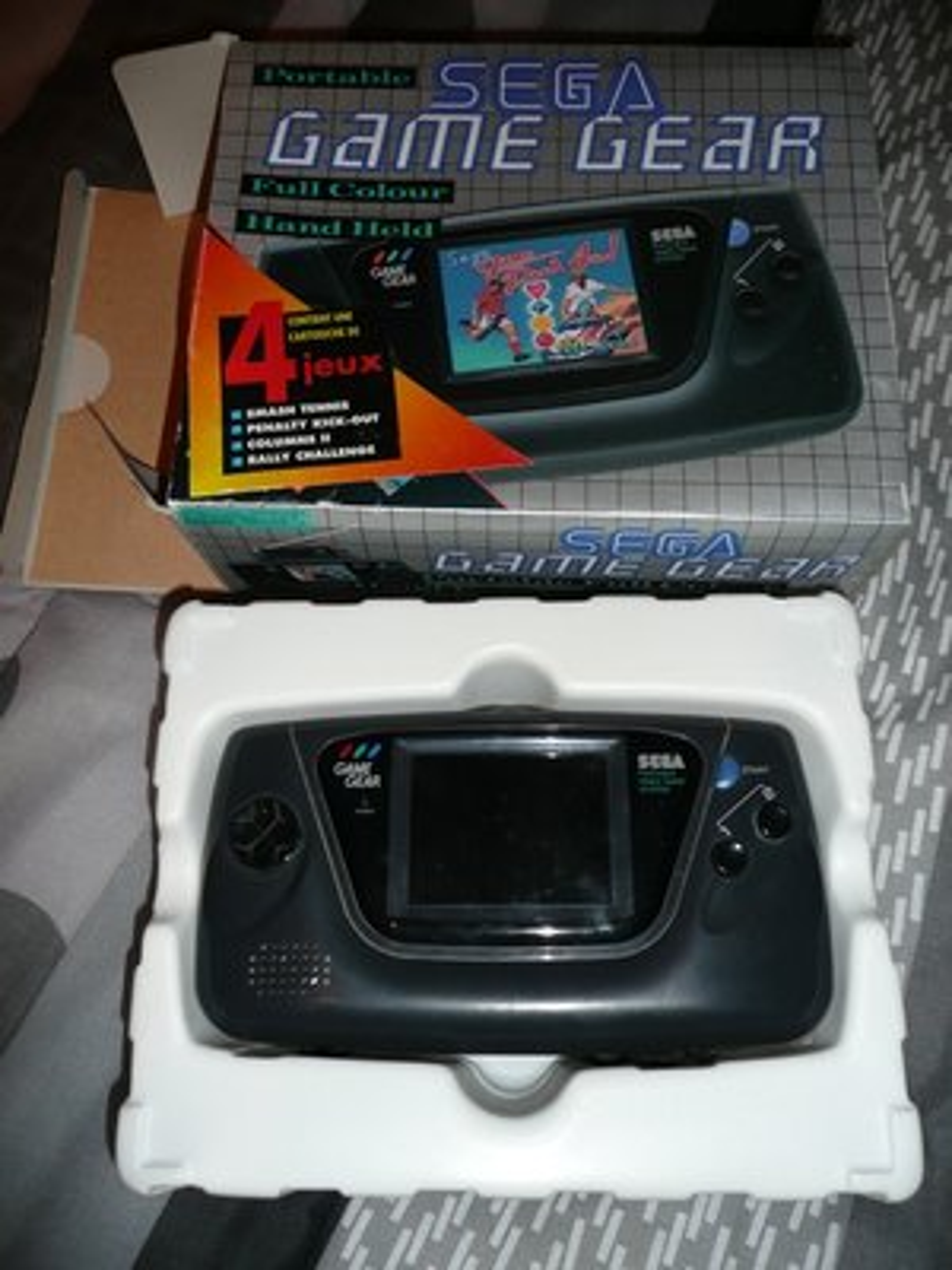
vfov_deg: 63.4
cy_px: 635
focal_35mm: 28
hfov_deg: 49.7
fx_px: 1027
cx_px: 476
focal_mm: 4.6
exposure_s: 1/30
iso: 100
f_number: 3.3
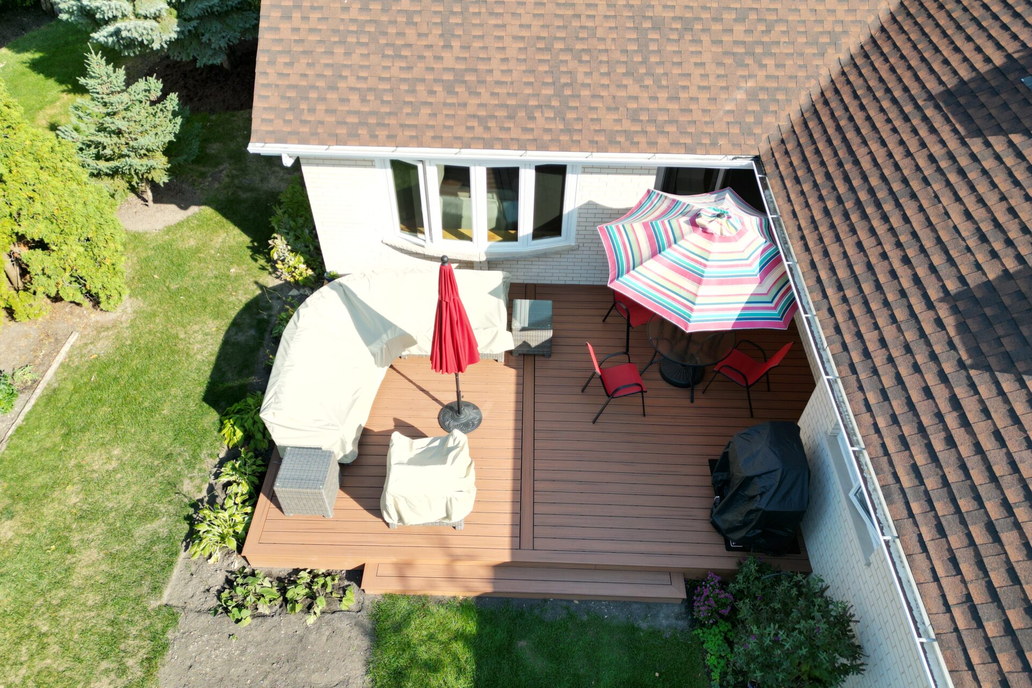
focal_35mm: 25
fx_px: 717
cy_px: 376
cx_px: 516
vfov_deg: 51.2
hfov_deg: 71.5
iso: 100
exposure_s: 1/1250
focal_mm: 6.72
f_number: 1.7
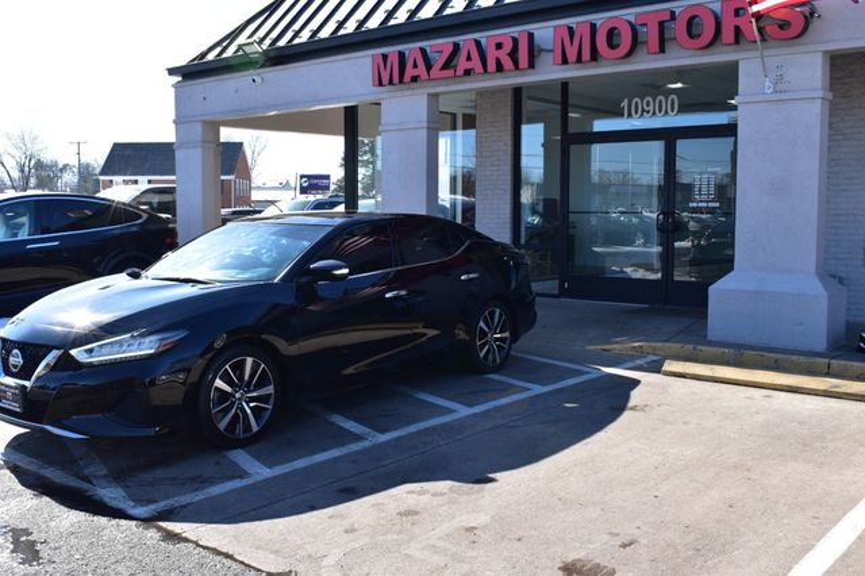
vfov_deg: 36.8
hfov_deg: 53.2
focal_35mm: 36
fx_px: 865
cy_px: 288
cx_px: 432
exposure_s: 1/320
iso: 400
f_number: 10
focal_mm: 24
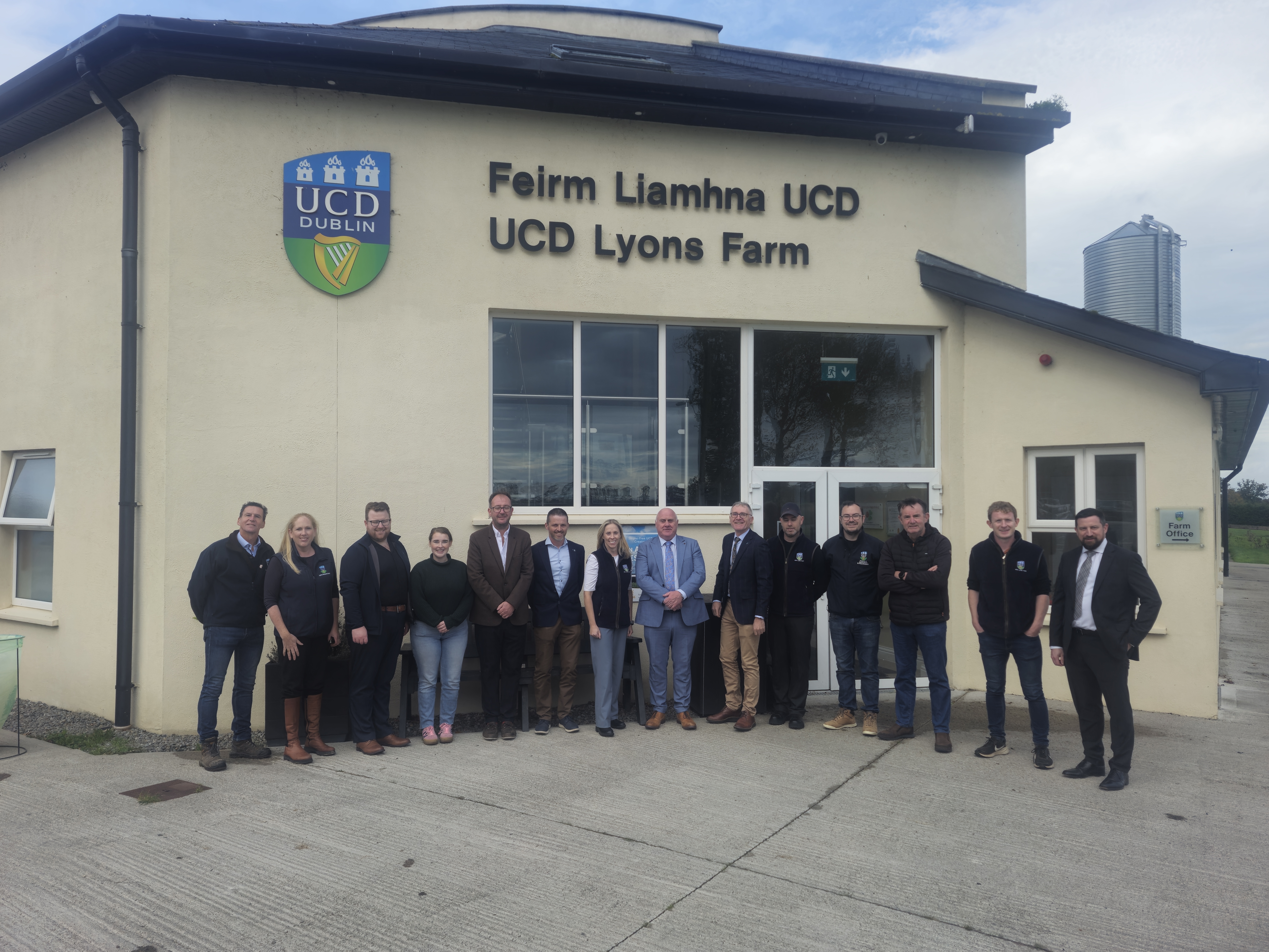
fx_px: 843
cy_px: 476
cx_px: 634
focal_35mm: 23
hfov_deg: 73.9
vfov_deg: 58.9
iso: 50
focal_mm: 5.54
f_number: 1.8
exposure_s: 1/878
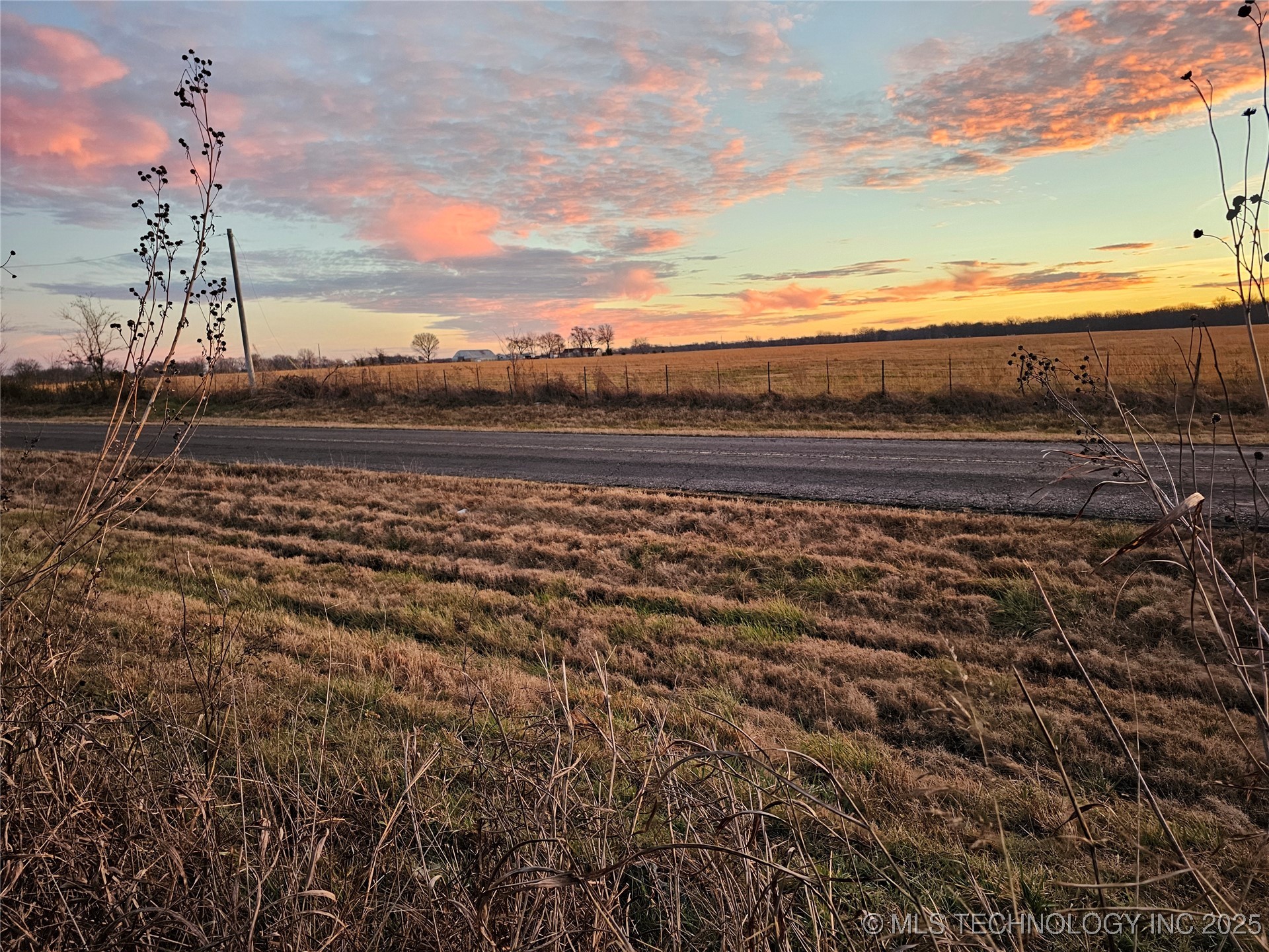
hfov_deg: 73.9
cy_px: 476
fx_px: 843
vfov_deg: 58.9
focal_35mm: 23
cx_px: 634
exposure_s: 1/120
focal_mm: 6.3
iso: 200
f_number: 1.7
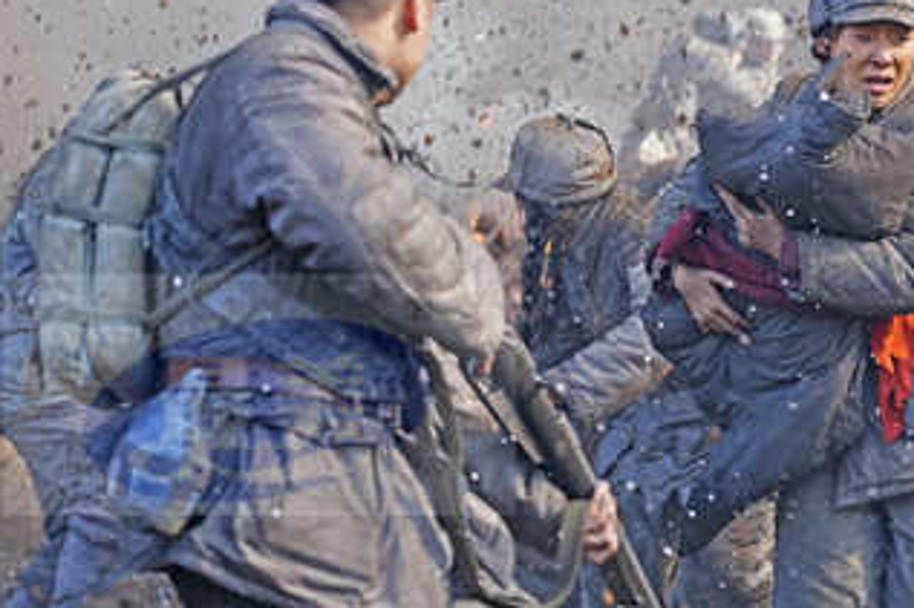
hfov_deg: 10.3
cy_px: 311
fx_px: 5050
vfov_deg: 6.9
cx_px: 790
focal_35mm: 199
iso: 800
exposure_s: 1/640
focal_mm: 105
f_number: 4
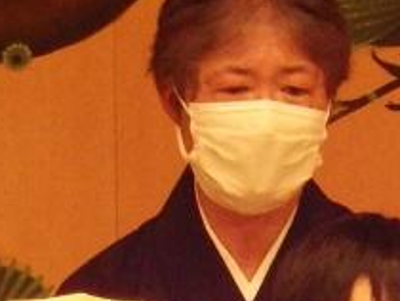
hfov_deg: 0.7
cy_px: 402
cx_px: 438
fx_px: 31895
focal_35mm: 2757
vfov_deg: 0.5
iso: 800
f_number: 5.9
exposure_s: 1/80
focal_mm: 104
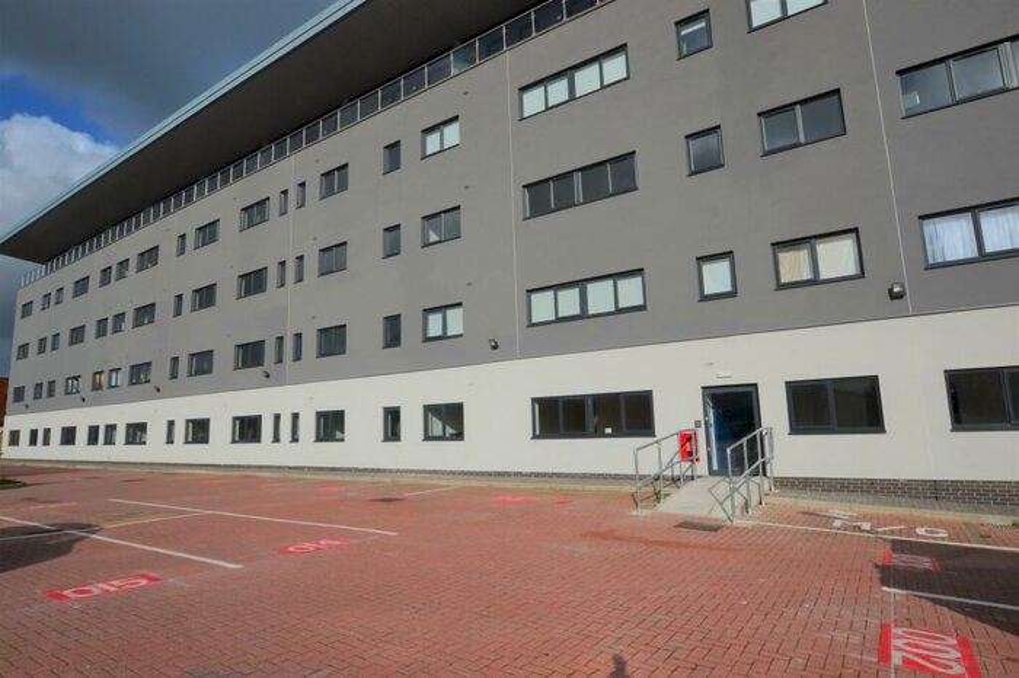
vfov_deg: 77.3
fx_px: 424
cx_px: 510
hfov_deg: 100.4
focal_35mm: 15
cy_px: 339
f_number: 11
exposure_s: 1/500
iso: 220
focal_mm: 10
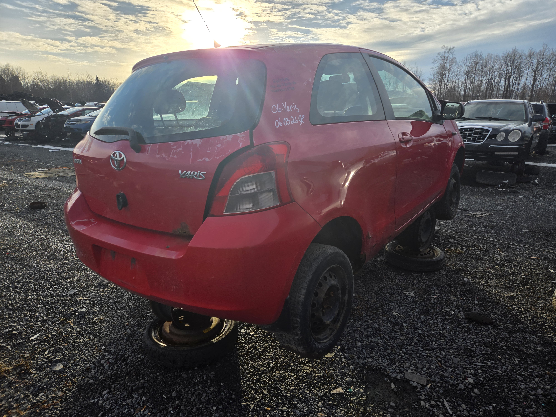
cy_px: 208
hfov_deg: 73.9
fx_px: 369
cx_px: 278
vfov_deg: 58.9
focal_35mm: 23
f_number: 1.8
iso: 25
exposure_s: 1/1176
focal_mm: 5.4
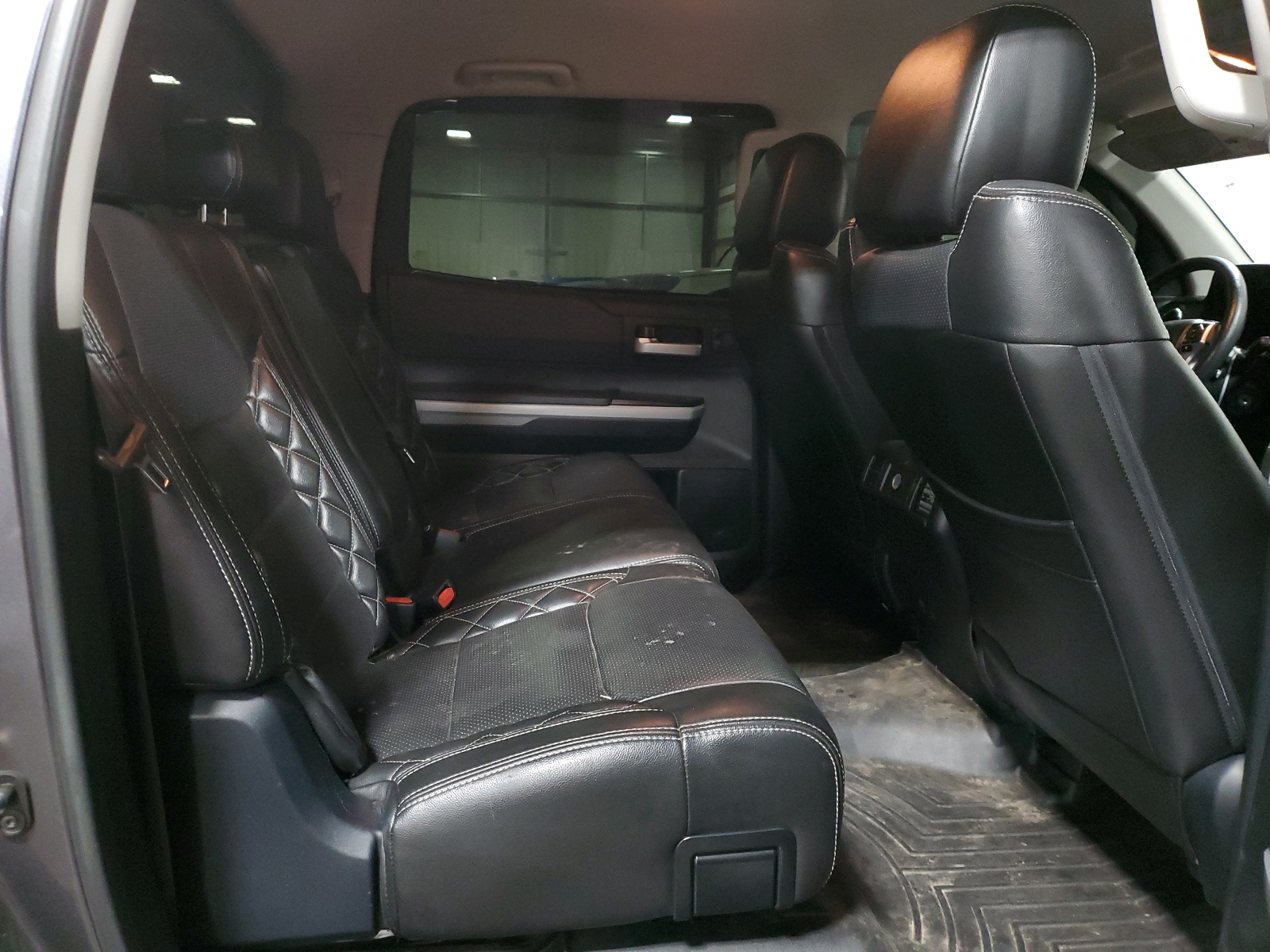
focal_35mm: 26
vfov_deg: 53.1
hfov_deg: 67.3
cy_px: 476
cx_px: 635
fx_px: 954
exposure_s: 1/20
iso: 305
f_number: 1.5
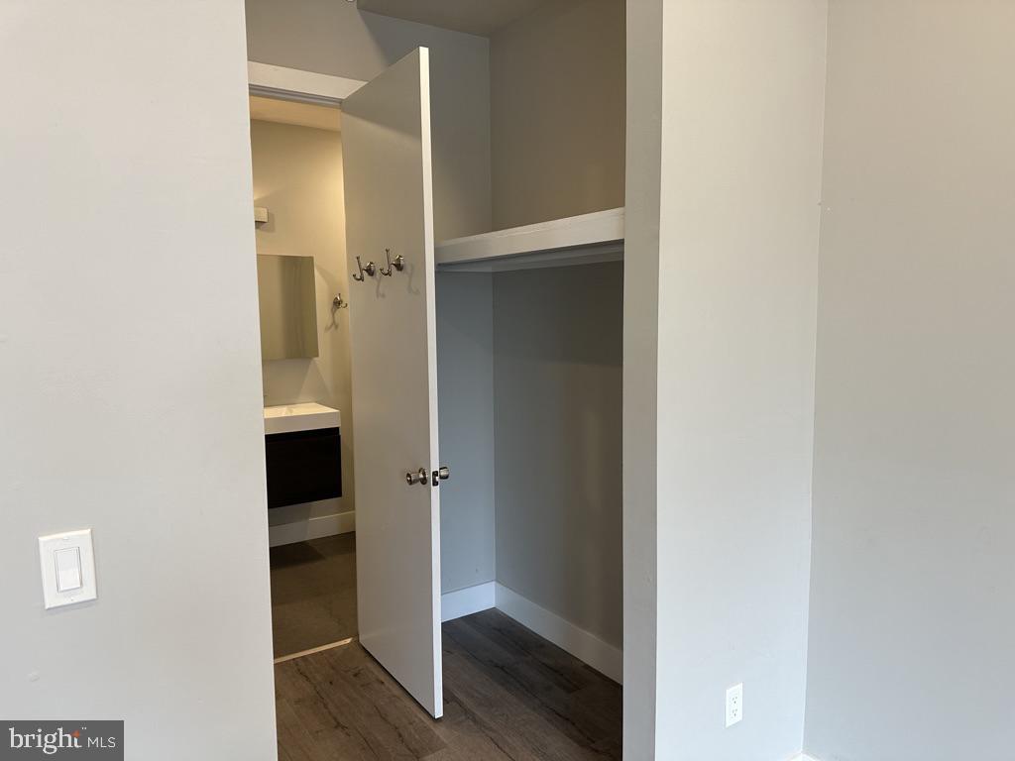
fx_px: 704
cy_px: 380
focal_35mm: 24
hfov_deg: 71.6
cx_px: 508
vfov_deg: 56.8
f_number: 1.78
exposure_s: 1/120
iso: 160
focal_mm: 6.86
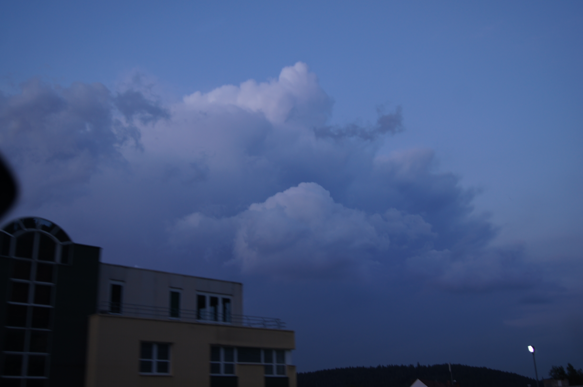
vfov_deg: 36.8
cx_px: 292
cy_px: 194
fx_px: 582
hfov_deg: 53.2
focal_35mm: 36
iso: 160
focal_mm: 24
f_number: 4
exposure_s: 1/40
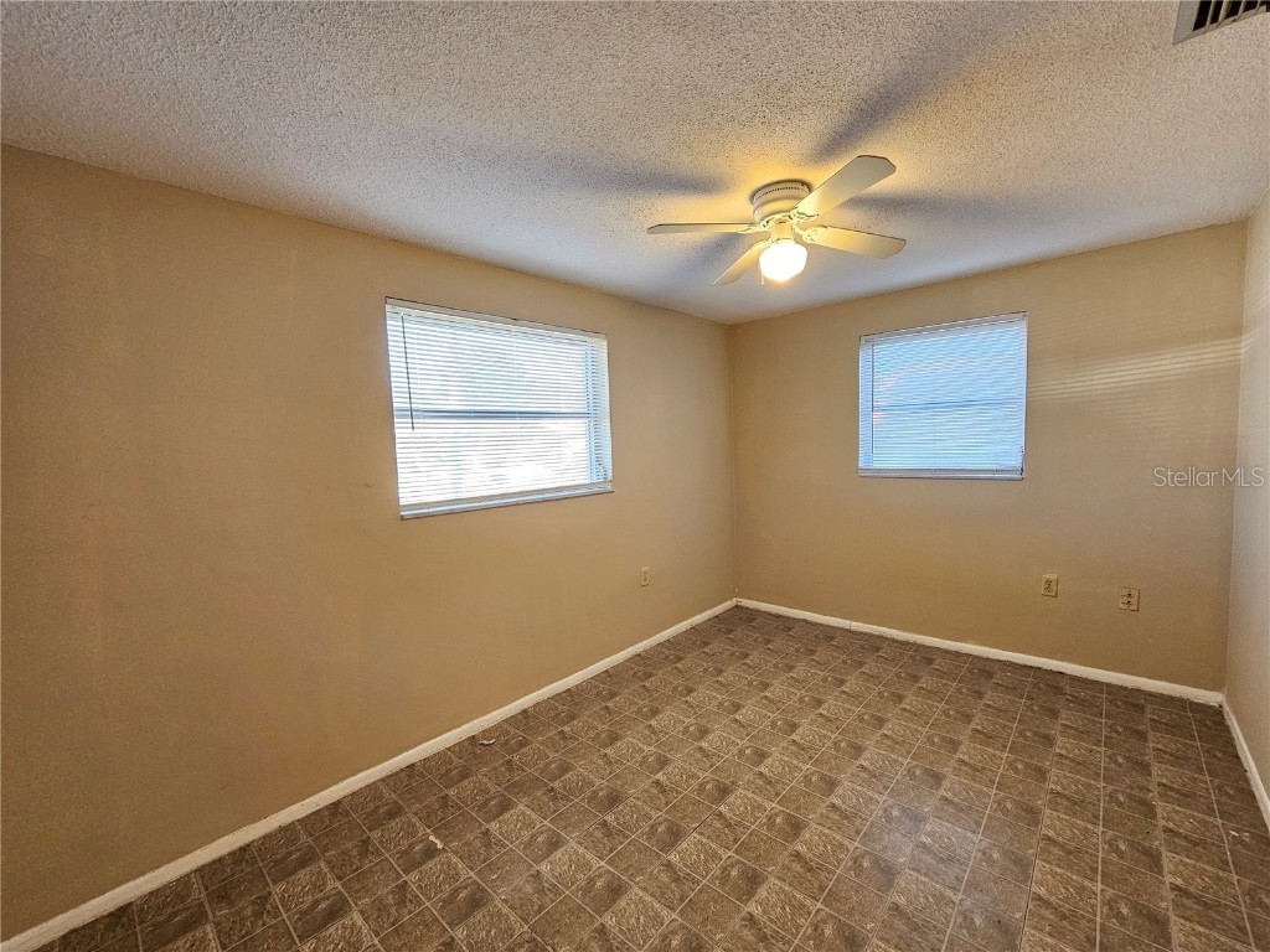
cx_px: 635
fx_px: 477
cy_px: 476
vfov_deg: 89.9
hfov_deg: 106.2
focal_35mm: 13
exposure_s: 1/40
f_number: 2.2
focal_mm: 2.2
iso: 320
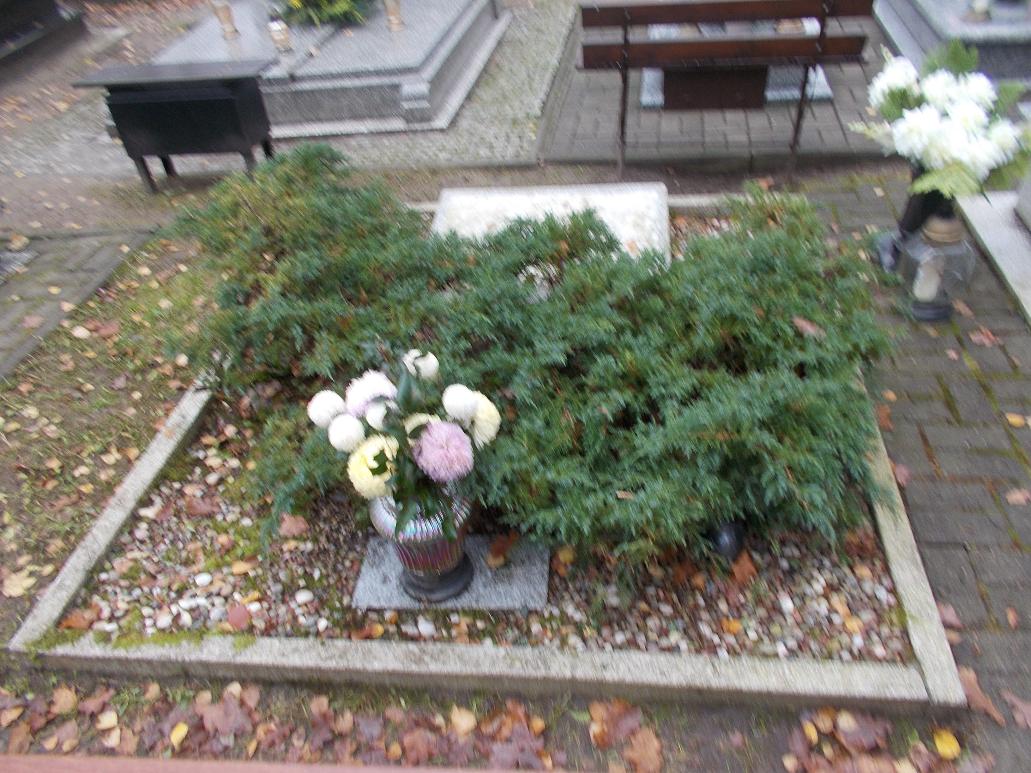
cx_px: 516
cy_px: 386
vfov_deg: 53.1
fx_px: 774
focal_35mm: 26
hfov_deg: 67.3
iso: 100
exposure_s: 1/25
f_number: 3.2
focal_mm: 4.6
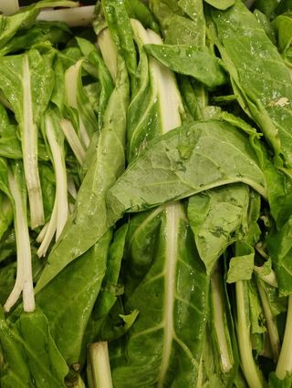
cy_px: 194
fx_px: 292
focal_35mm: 26
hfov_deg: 53.1
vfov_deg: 67.3
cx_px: 146
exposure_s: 1/100
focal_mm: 5.4
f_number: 1.8
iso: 160
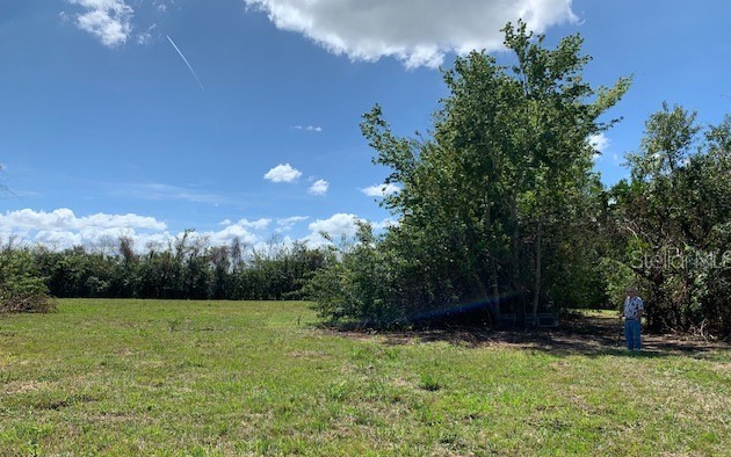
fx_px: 558
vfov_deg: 44.5
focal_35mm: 28
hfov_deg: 66.5
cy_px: 259
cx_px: 369
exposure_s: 1/2994
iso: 25
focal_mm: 4.25
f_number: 1.8
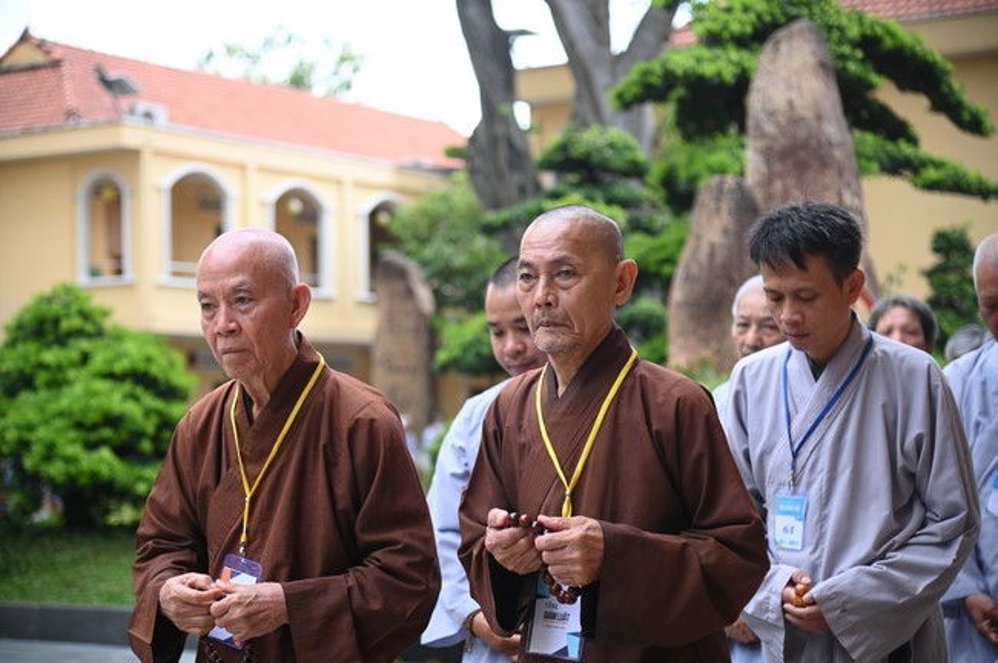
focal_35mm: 78
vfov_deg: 17.5
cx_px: 499
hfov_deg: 26.0
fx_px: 2160
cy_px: 332
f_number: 4
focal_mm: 78
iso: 320
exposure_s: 1/200
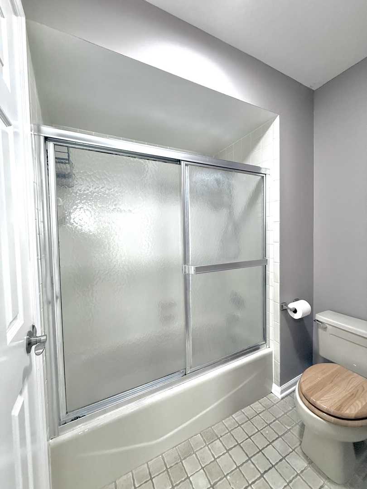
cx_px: 184
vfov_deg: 102.1
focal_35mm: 14
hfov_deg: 85.7
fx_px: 198
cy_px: 244
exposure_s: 1/120
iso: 320
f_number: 2.2
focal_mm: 2.22
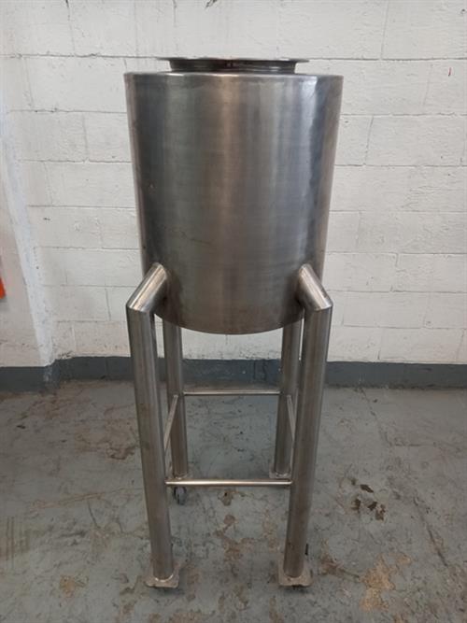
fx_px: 450
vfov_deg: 69.4
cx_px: 234
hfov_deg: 54.9
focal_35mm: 25
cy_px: 312
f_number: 2
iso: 250
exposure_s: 1/24
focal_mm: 4.6
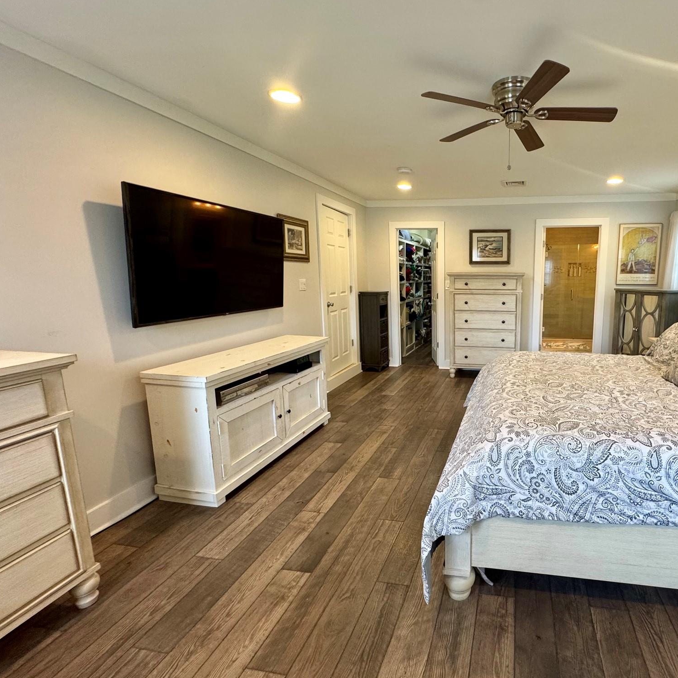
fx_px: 377
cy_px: 337
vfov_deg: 84.0
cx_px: 464
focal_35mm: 17
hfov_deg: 80.5
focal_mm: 2.22
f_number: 2.2
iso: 200
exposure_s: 1/60
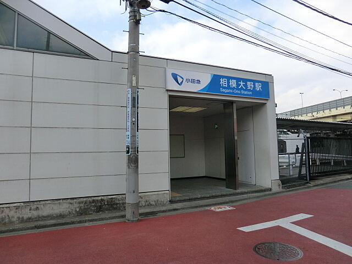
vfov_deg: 56.8
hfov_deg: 71.6
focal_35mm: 24
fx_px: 244
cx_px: 176
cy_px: 132
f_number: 3.2
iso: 80
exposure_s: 1/640
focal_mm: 4.3
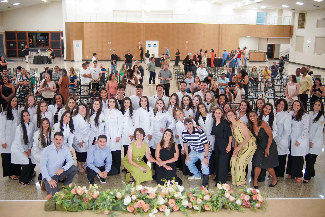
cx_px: 162
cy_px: 108
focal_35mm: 34
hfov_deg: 55.1
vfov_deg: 38.4
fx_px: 311
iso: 800
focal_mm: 23
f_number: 1.6
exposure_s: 1/160
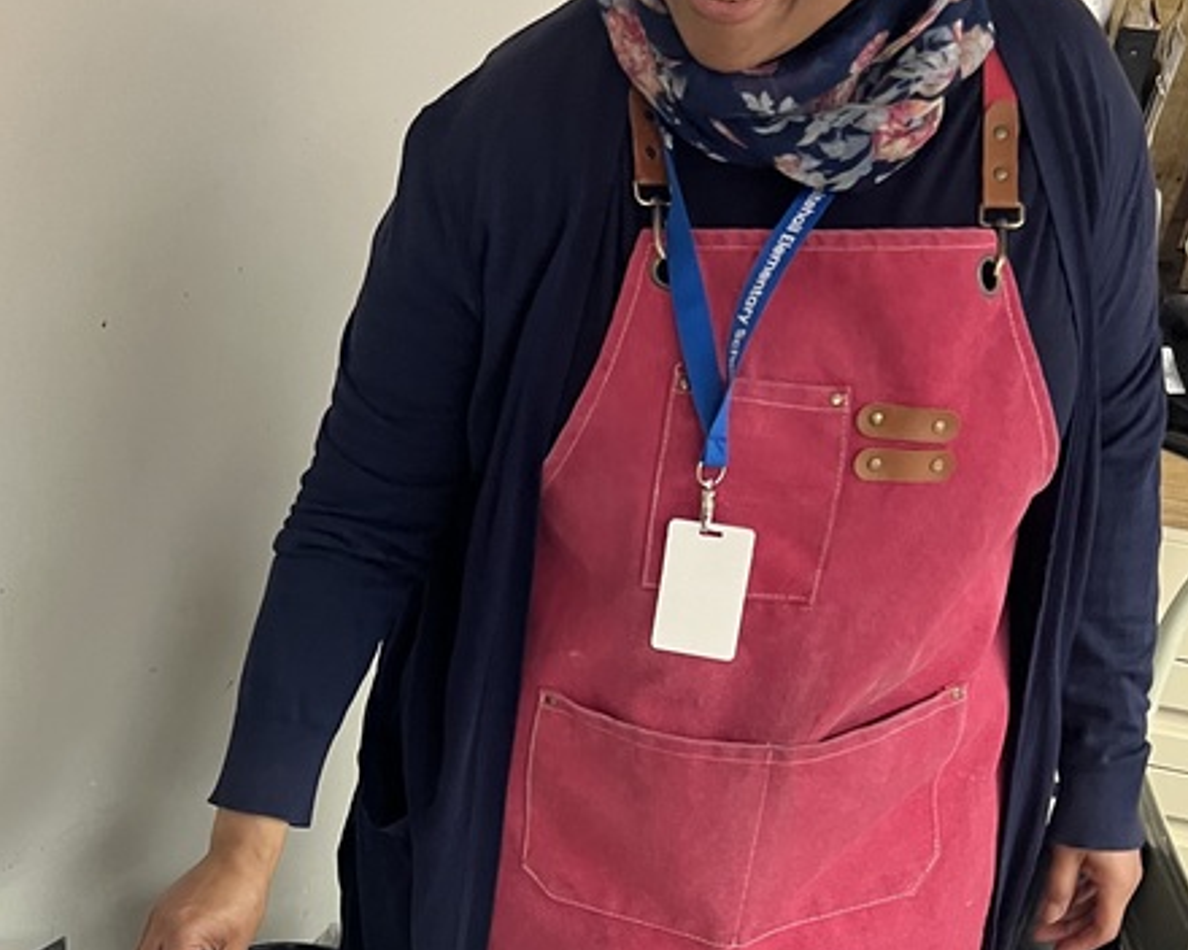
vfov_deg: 24.6
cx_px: 300
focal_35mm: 59
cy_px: 958
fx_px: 2074
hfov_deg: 31.4
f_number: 1.5
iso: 250
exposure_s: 1/60
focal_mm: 5.7
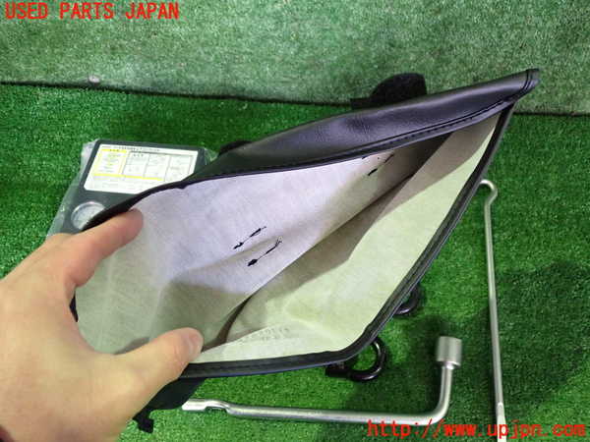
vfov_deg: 46.8
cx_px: 295
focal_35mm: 30
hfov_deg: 60.0
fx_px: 511
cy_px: 221
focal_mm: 5.4
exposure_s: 1/40
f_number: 2.3
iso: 800
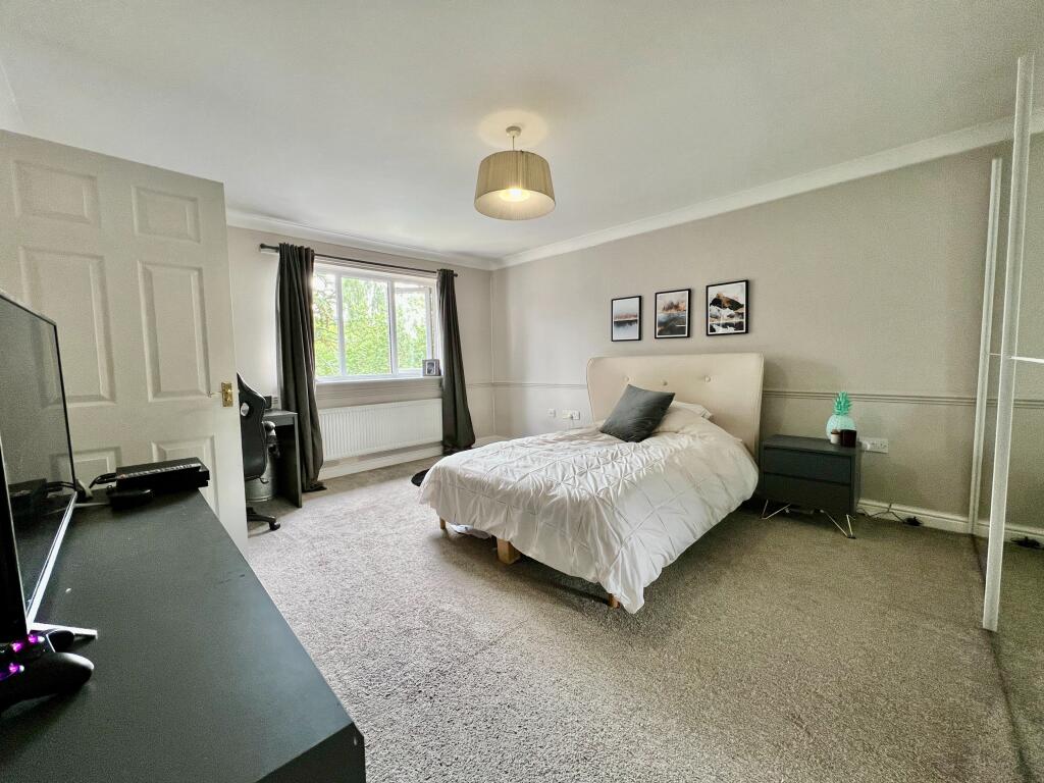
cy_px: 392
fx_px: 392
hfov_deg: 106.2
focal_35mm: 13
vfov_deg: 89.9
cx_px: 522
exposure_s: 1/100
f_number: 1.8
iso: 160
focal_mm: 1.57
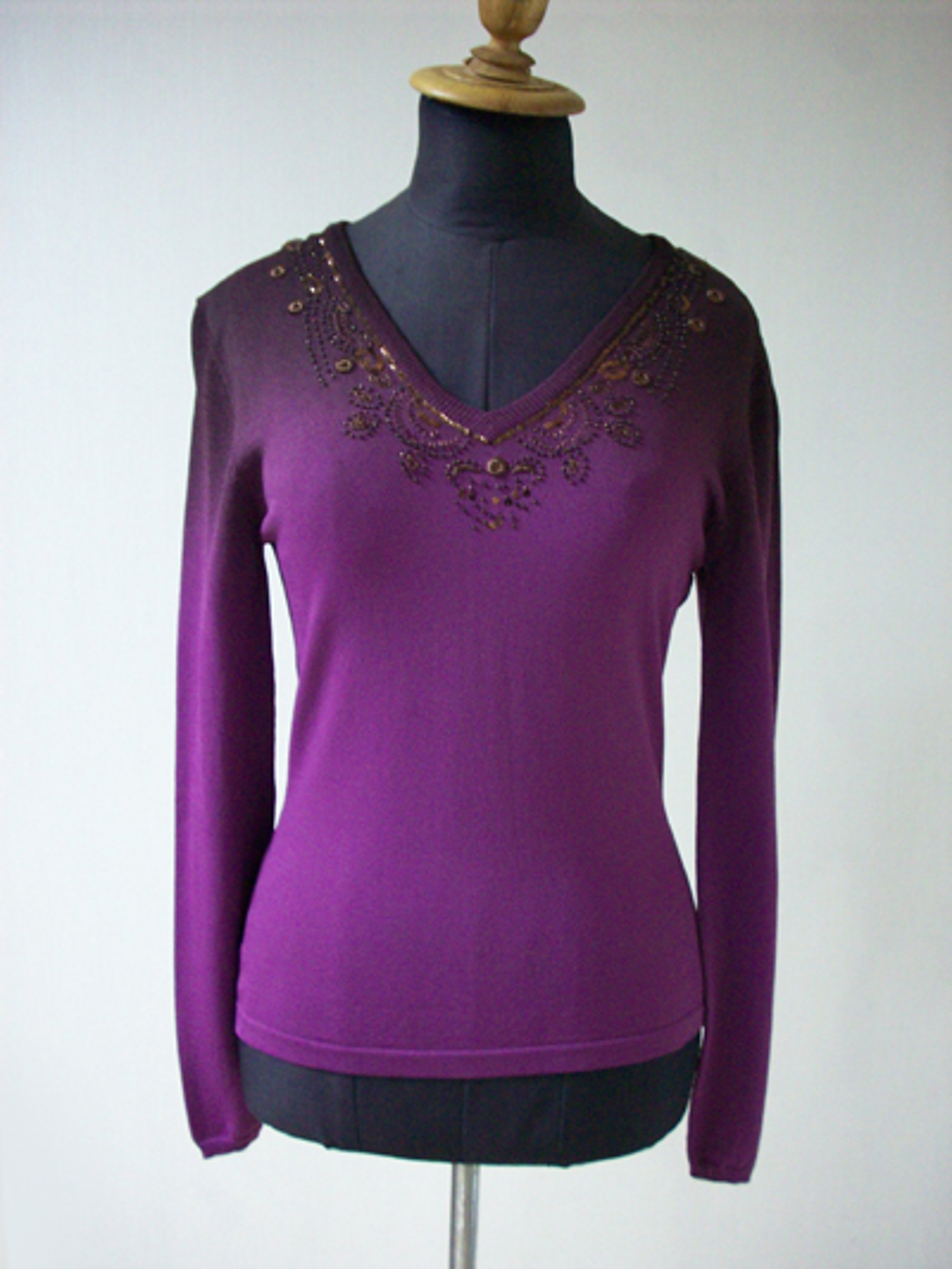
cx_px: 476
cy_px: 634
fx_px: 1356
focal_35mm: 37
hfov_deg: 38.7
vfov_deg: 50.1
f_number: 2.8
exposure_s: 1/8
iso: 200
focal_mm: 6.2
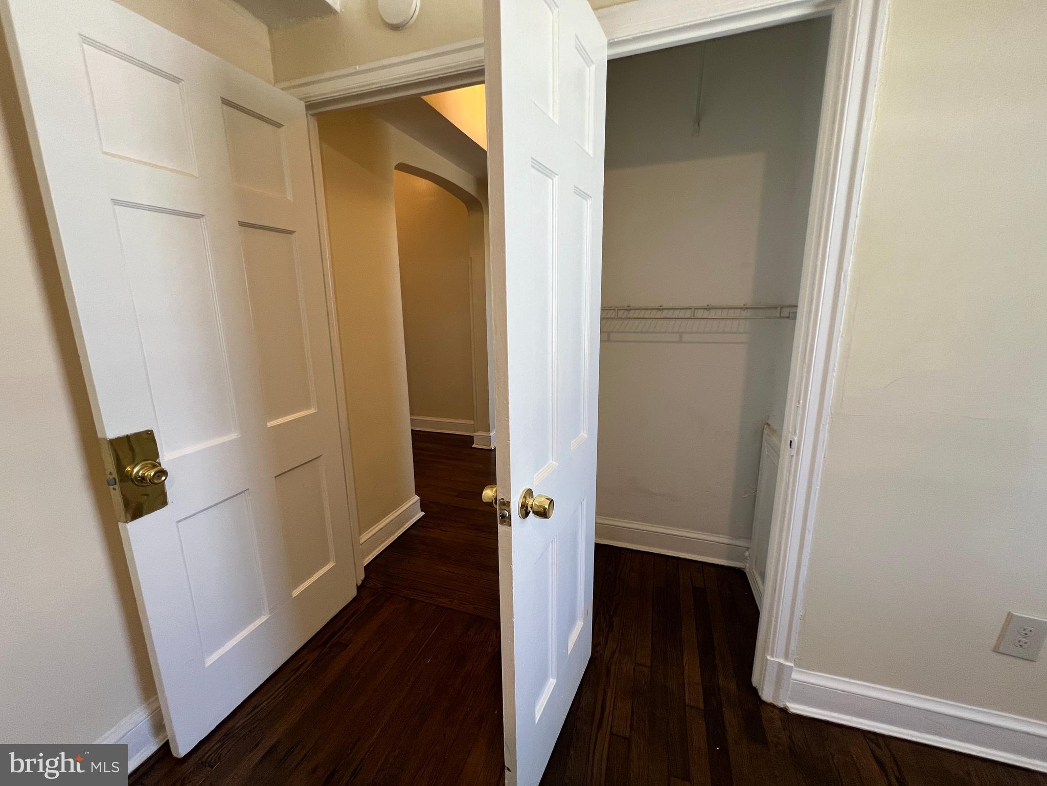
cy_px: 393
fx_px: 393
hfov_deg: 106.2
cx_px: 524
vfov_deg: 89.9
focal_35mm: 13
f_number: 1.8
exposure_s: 1/120
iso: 125
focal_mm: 1.57
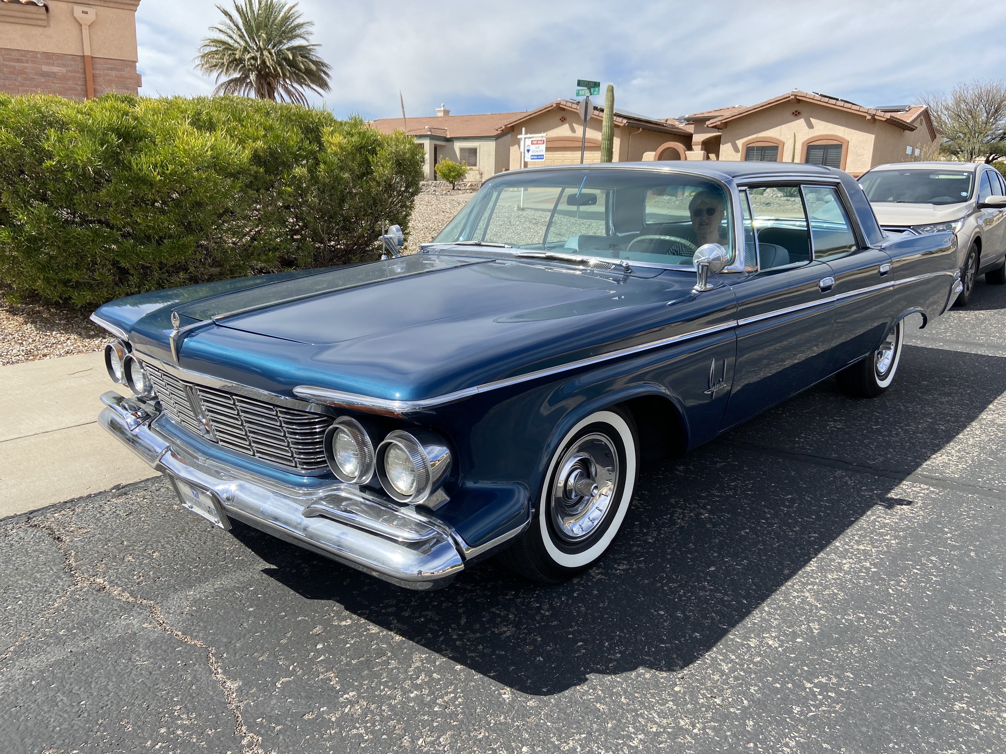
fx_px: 756
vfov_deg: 53.1
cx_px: 503
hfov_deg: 67.3
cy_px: 377
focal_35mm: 26
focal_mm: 4.25
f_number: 1.8
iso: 32
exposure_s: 1/2222
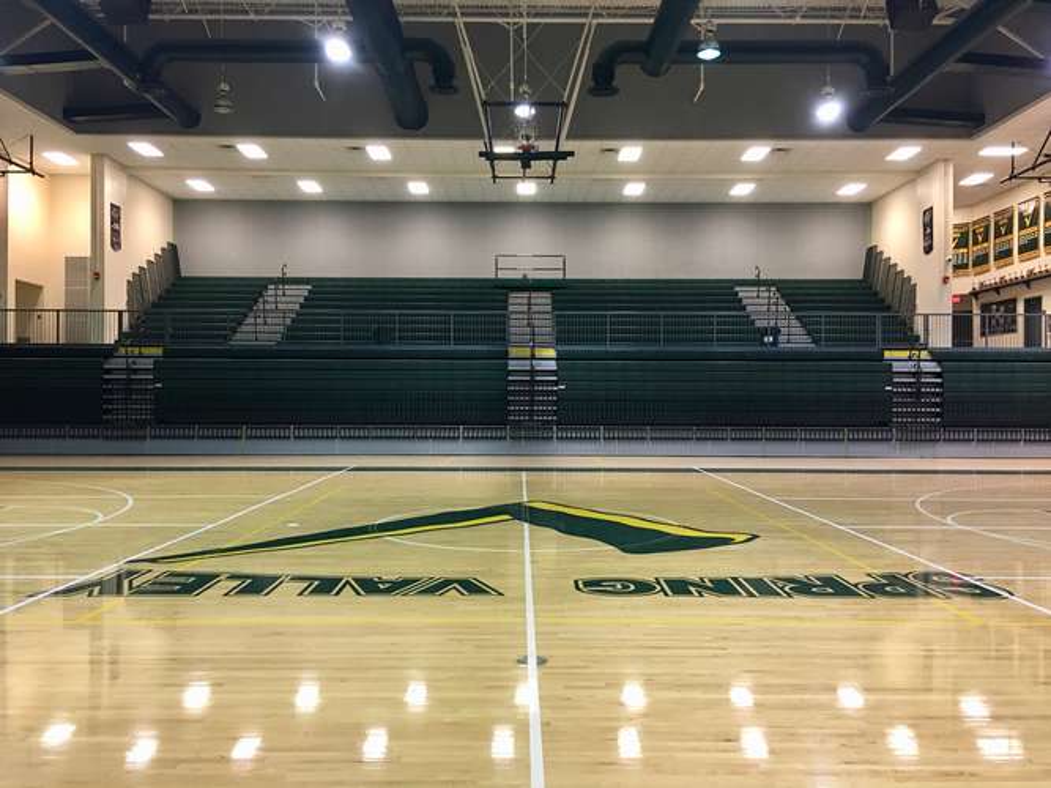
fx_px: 880
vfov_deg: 48.2
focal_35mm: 29
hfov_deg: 61.7
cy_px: 394
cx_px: 526
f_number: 2.2
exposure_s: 1/15
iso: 64
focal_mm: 4.15
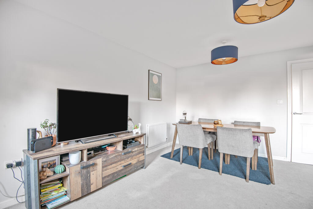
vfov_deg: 73.8
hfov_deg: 96.7
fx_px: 139
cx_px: 156
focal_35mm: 16
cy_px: 104
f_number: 7.1
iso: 250
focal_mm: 16
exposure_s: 1/2.5
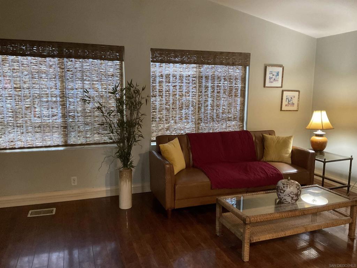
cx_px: 178
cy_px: 134
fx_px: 299
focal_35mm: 29
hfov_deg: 61.7
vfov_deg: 48.2
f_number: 1.8
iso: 500
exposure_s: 1/30
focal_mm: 3
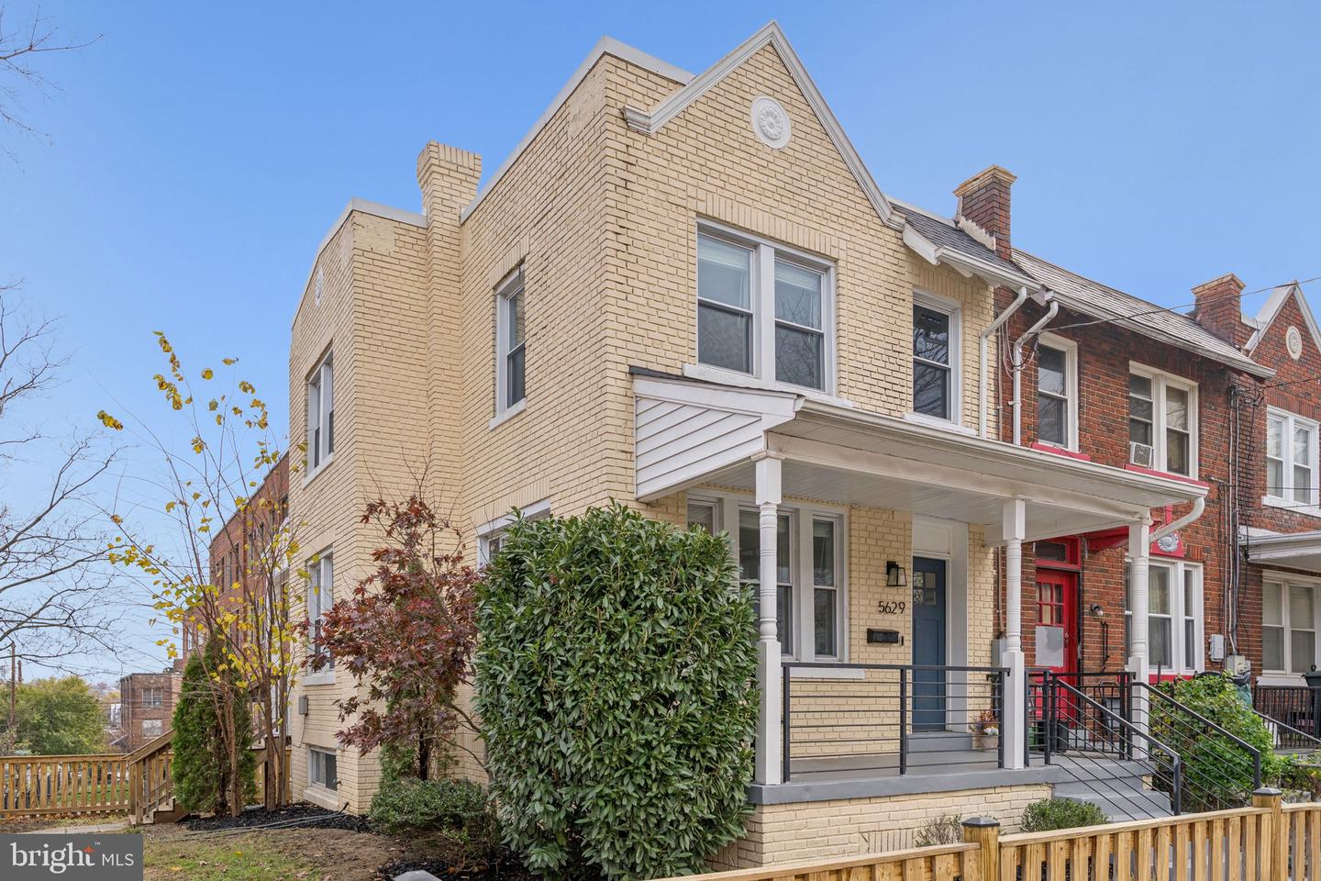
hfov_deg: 75.5
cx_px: 660
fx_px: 853
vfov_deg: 54.6
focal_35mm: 23
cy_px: 440
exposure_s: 1/500
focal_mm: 15.5
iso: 125
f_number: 4
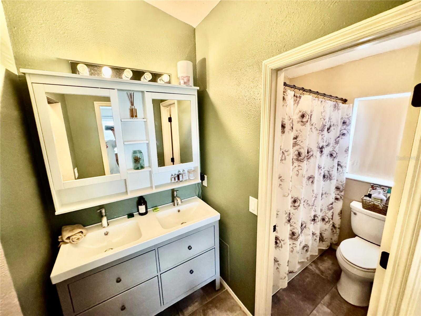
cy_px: 158
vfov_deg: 85.7
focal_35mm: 14
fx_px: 170
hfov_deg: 102.1
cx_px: 210
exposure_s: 1/60
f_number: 2.2
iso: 1250
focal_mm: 2.22
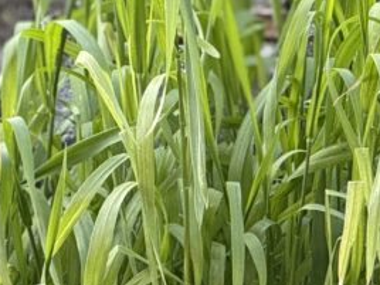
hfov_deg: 4.3
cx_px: 337
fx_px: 5039
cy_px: 21
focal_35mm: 459
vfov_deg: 3.2
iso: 125
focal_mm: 15.66
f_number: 2.8
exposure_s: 1/99
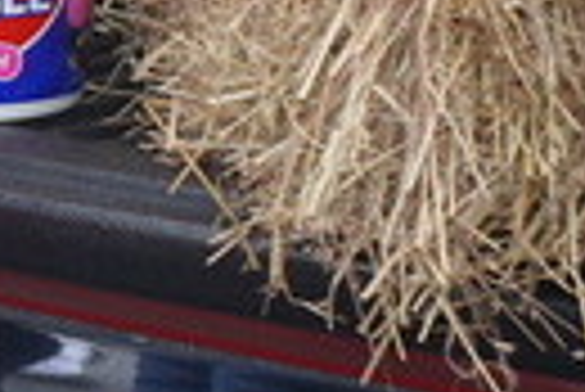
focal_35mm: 330
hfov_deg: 5.6
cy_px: -273
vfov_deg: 4.1
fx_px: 5368
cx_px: -1566
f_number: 4.5
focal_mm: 42
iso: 1000
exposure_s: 1/160
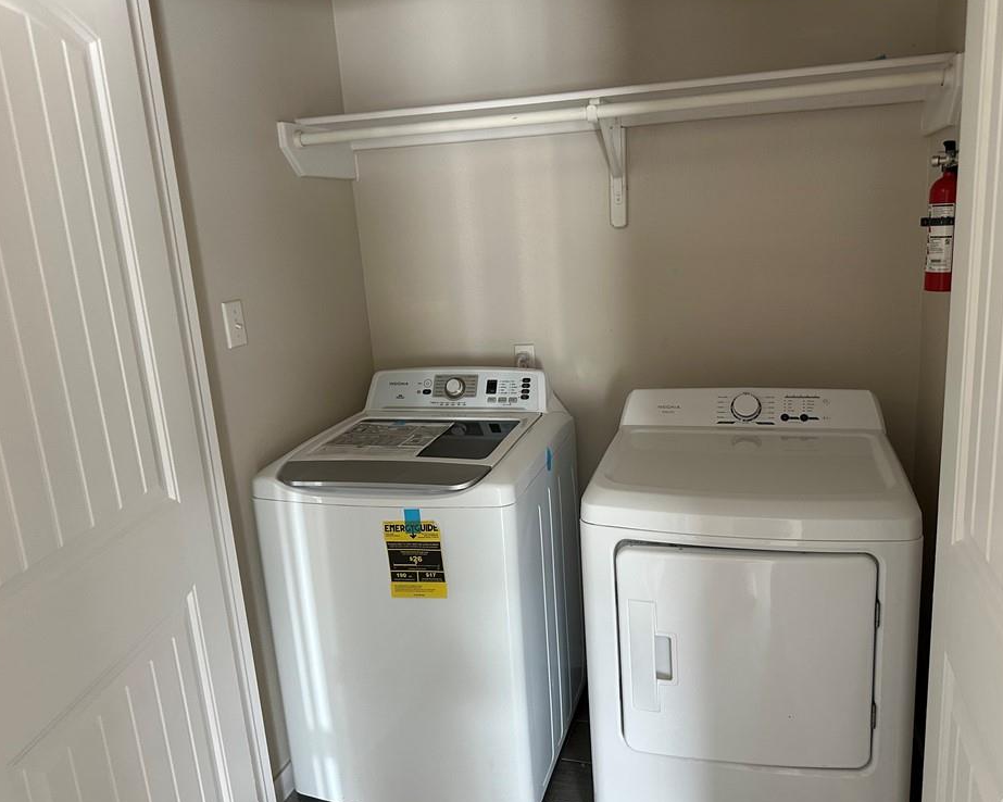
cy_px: 408
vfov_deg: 54.9
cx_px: 544
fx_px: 772
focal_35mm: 26
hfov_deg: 65.9
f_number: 1.78
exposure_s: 1/60
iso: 320
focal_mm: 6.86
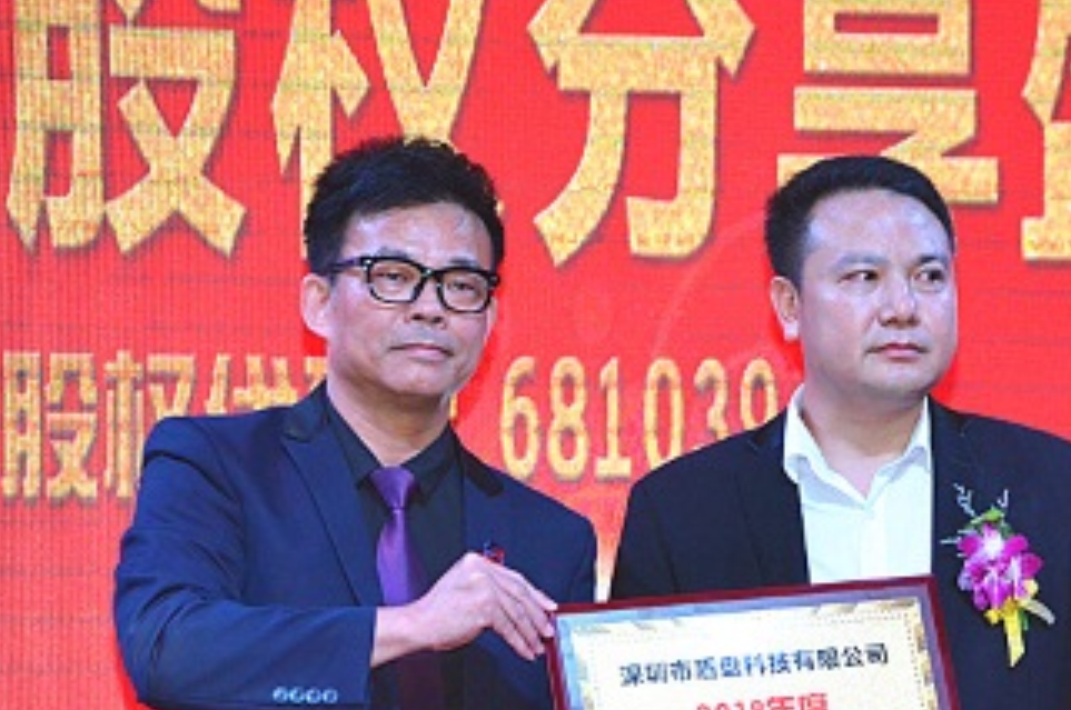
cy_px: 488
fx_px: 6238
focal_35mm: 210
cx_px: 757
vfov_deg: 6.5
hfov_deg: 9.8
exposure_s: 1/250
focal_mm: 90
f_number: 6.3
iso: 1250
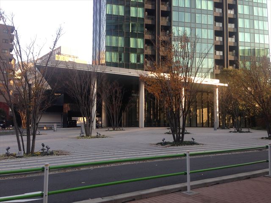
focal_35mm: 33
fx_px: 258
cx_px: 136
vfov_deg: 42.9
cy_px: 102
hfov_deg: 55.4
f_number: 2.4
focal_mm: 4.13
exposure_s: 1/152
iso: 50
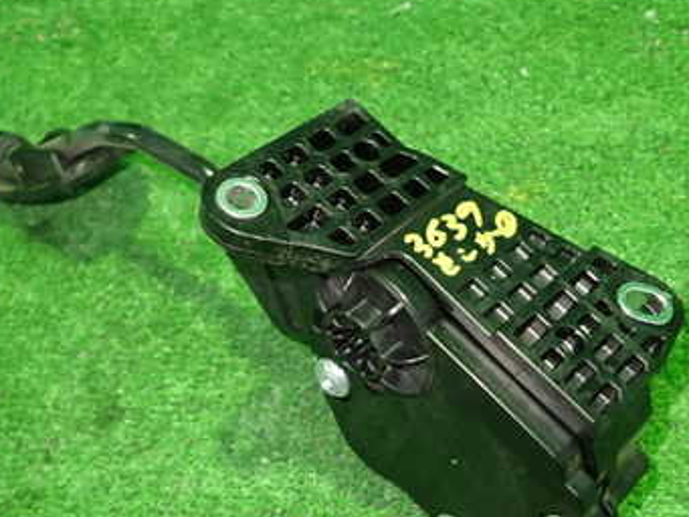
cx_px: 392
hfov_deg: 42.8
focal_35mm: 44
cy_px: 327
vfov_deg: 32.7
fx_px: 876
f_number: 2
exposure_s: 1/30
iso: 500
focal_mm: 4.5
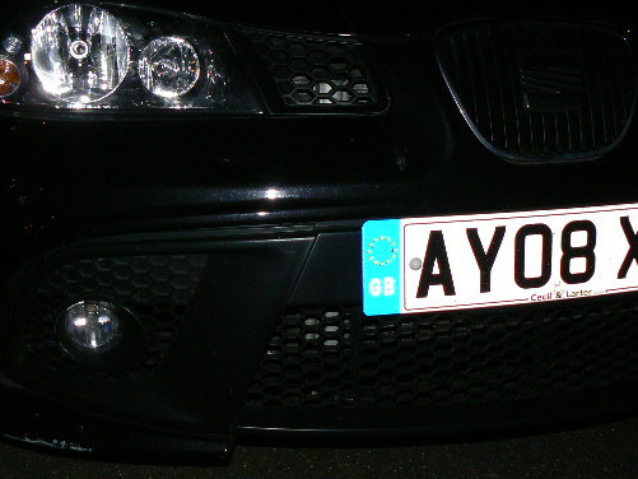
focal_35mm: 46
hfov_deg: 41.1
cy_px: 217
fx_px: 848
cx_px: 257
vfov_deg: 31.5
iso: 100
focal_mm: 6
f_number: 2.8
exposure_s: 1/30
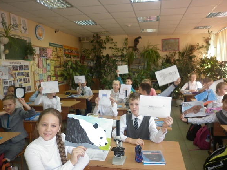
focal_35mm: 29
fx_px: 190
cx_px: 115
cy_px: 86
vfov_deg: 48.2
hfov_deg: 61.7
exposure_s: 1/30
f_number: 2.8
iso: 100
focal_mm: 5
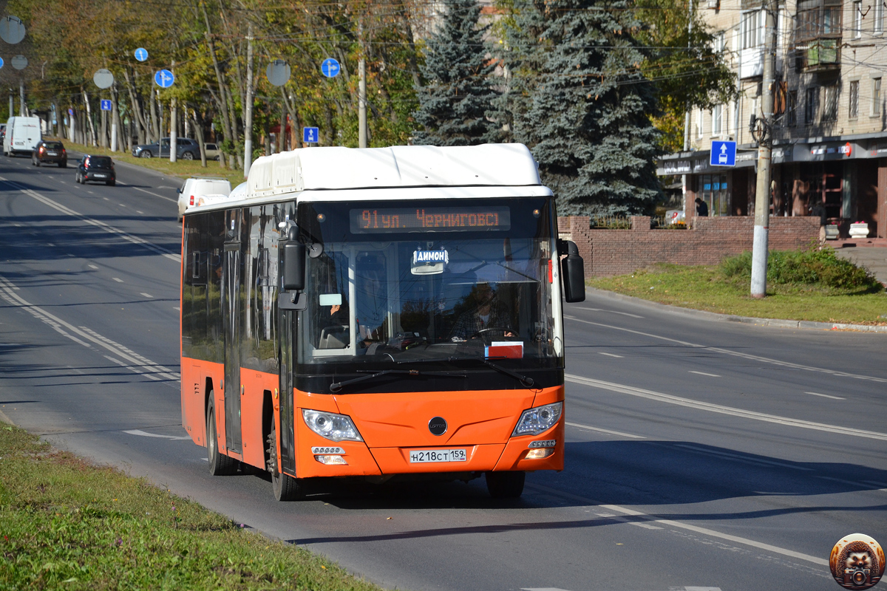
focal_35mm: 158
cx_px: 444
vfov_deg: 8.7
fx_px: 3880
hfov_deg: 13.0
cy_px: 296
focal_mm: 105
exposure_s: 1/1600
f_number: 6.3
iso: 400
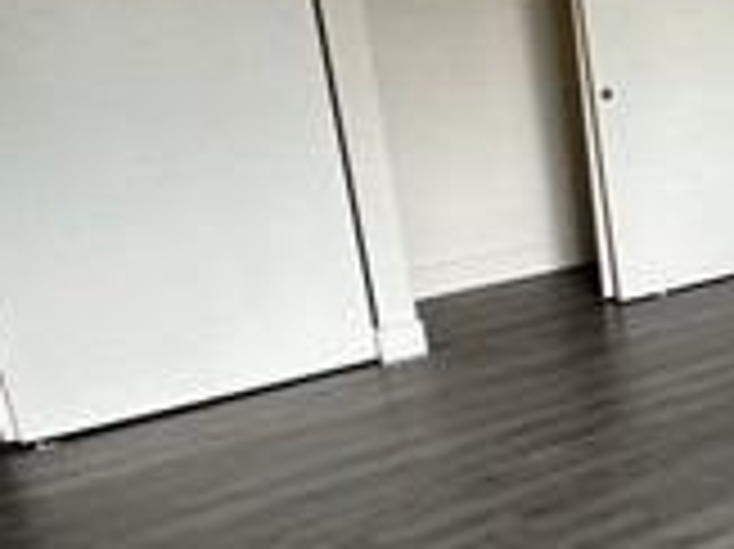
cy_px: 297
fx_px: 1165
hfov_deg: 26.6
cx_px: 1063
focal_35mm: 55
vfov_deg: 26.5
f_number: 2.2
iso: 250
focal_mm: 2.22
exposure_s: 1/99
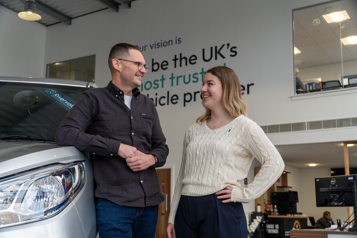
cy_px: 119
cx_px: 178
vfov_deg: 31.9
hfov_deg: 46.4
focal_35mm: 42
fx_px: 416
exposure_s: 1/160
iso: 800
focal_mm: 28
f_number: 4
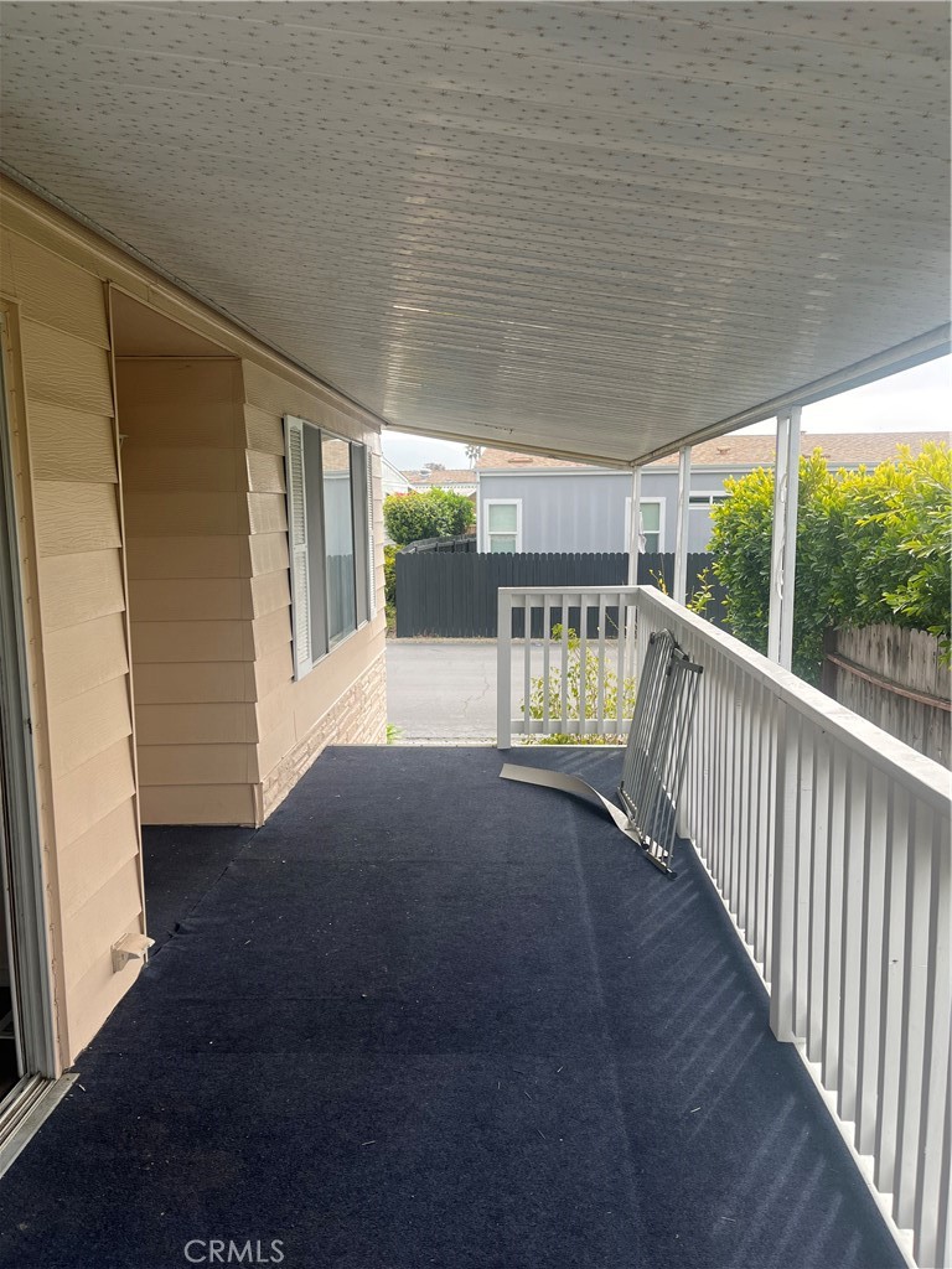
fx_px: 953
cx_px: 476
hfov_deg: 53.1
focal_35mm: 26
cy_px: 634
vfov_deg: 67.3
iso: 50
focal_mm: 5.1
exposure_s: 1/742
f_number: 1.6
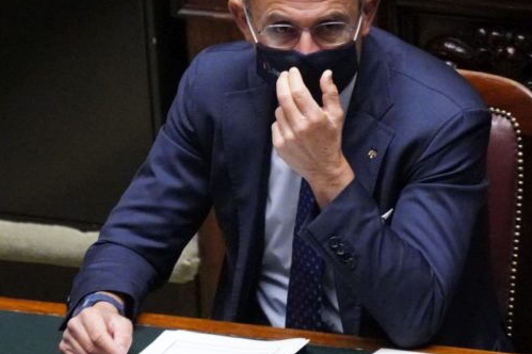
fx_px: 11873
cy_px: 112
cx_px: 284
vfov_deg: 1.7
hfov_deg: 2.6
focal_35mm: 804
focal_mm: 348
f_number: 5.6
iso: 12800
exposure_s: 1/200
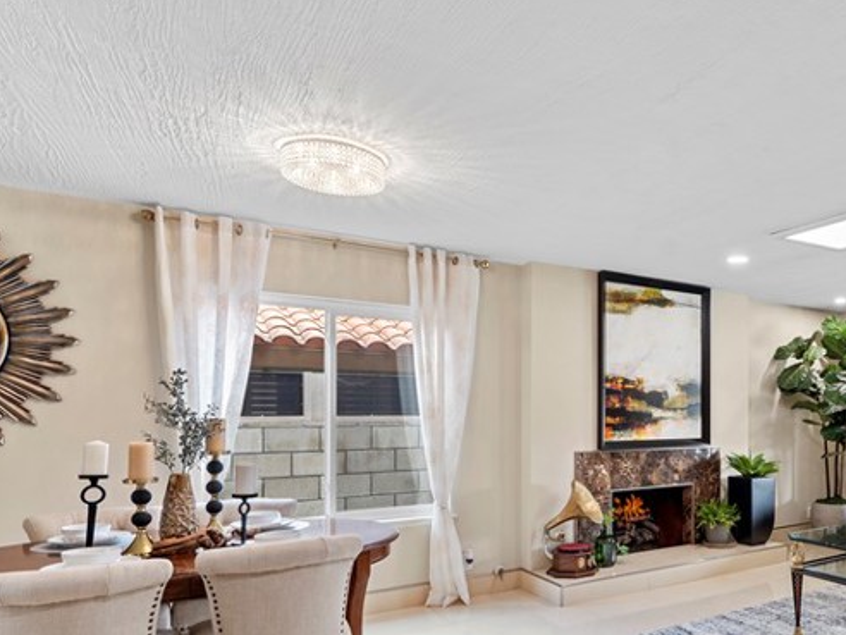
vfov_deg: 52.5
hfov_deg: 62.6
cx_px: 655
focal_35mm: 26
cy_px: 398
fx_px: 635
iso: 200
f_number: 8
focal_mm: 13
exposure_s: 1/2.5
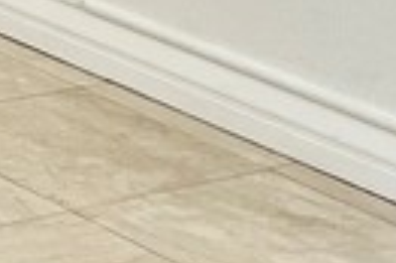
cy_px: -423
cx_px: -472
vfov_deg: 6.1
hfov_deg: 9.0
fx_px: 2318
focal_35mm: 211
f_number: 1.5
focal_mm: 5.7
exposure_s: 1/60
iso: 80
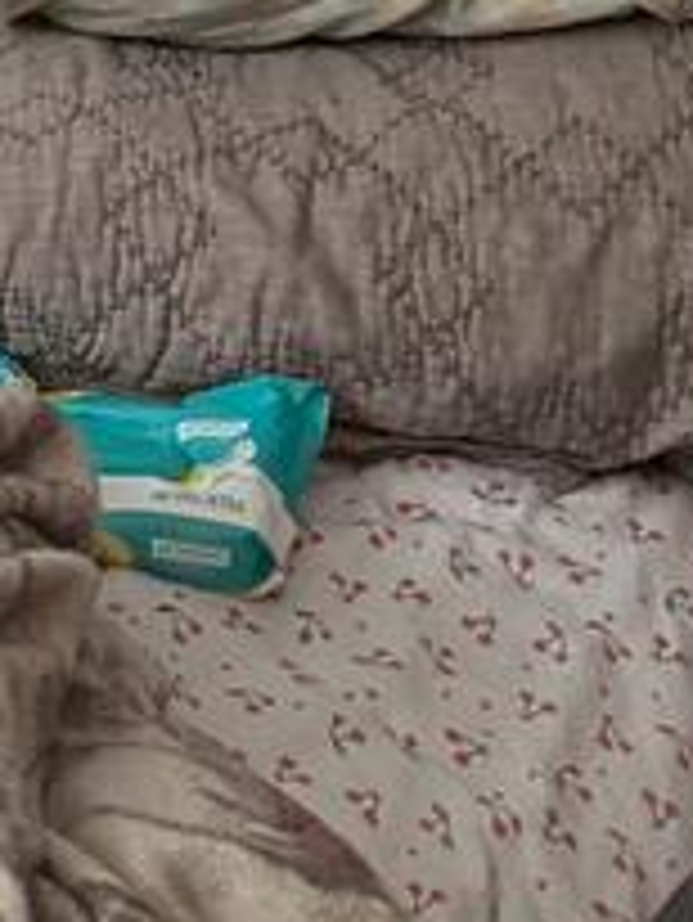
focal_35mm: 180
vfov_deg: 8.4
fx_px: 4800
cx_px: -972
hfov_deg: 7.7
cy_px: -2204
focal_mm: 6.76
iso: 200
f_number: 1.78
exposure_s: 1/121
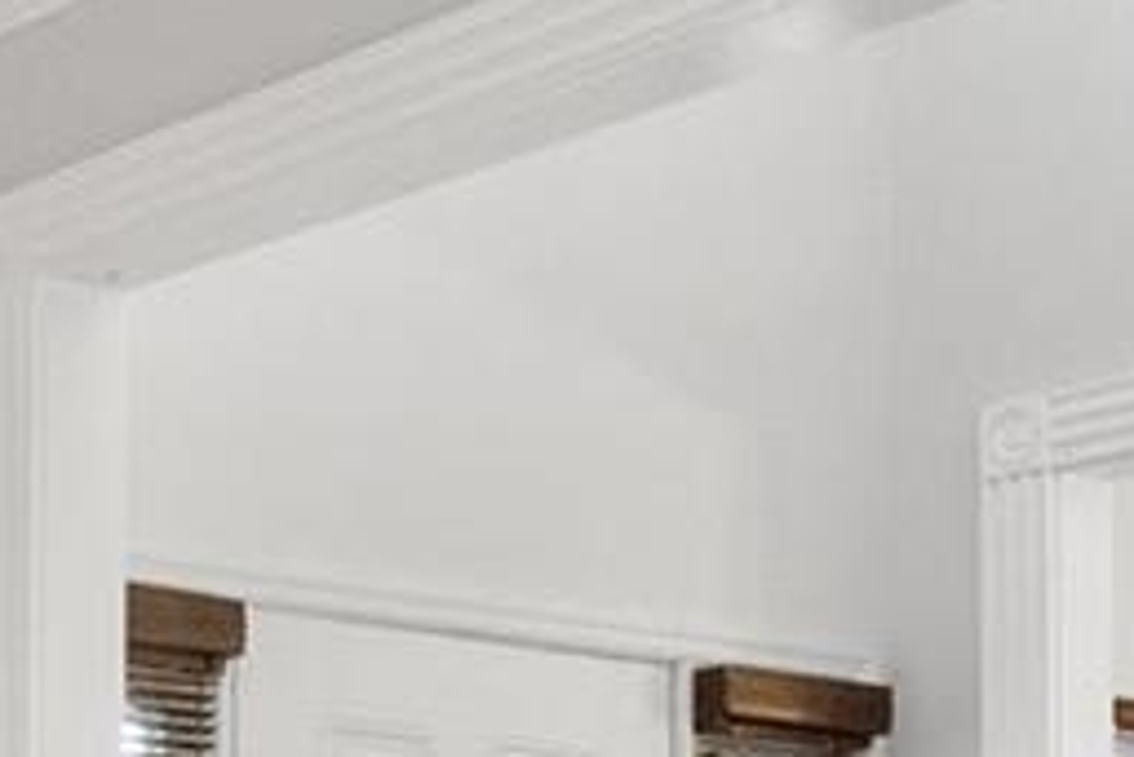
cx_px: -518
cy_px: 1355
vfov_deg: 12.5
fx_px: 3152
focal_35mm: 100
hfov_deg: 18.3
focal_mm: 8
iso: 400
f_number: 8
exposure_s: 1/13
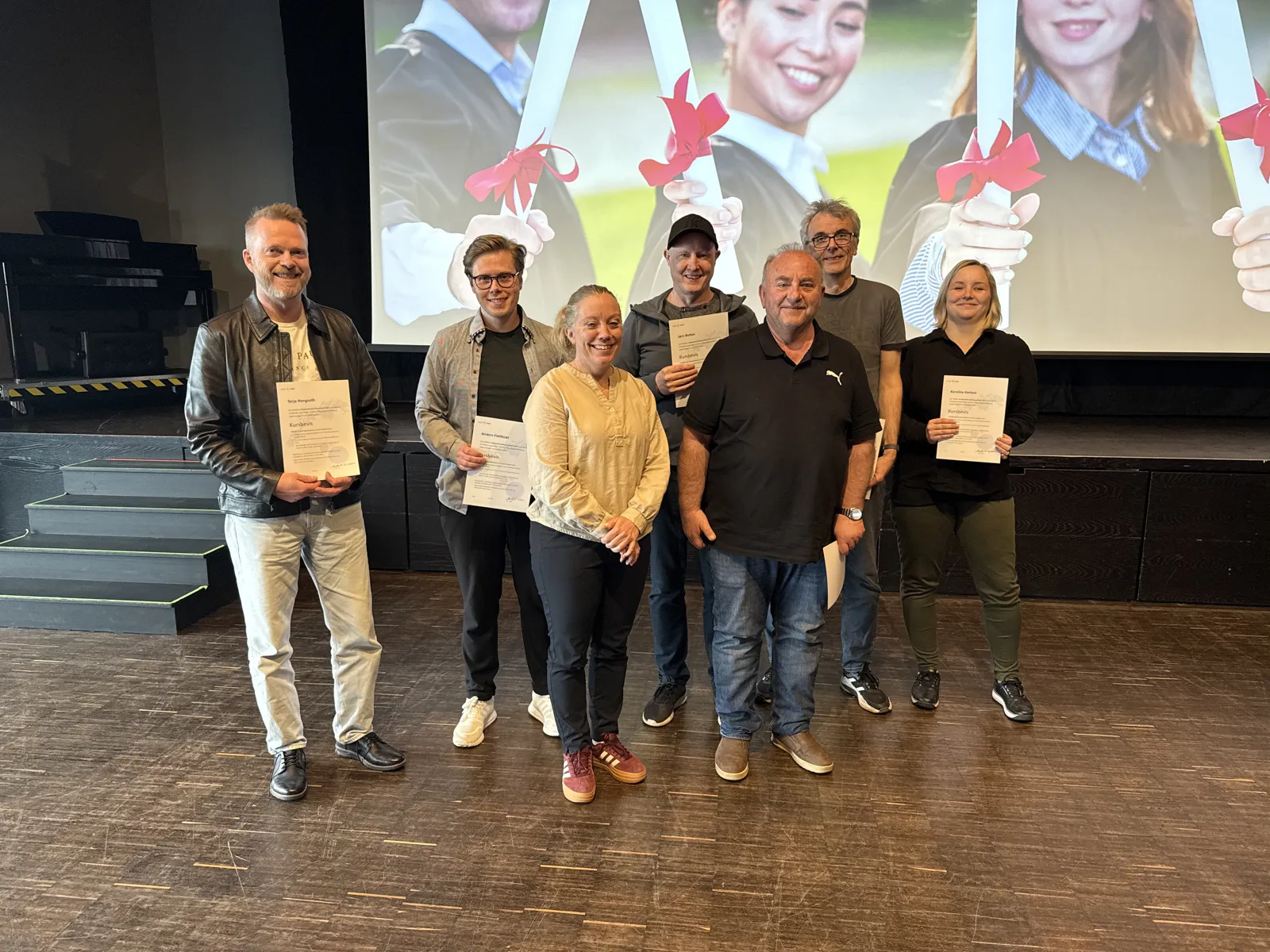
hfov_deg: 71.6
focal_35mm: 24
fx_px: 881
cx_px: 635
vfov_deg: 56.8
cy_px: 476
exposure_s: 1/80
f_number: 1.78
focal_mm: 6.76
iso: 200
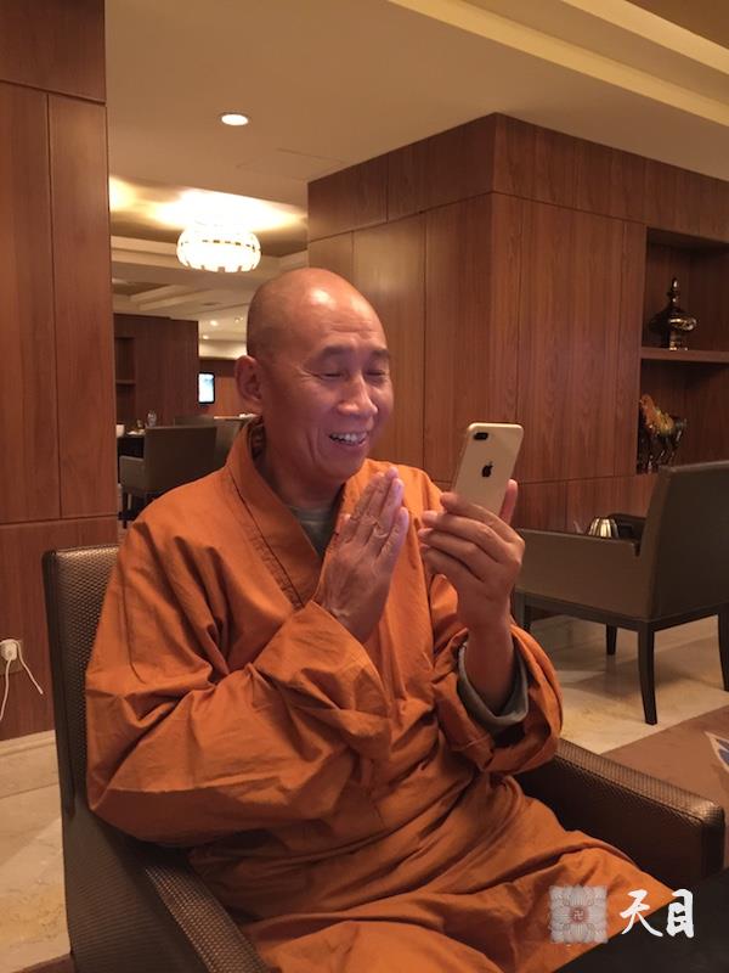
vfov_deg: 61.7
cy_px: 486
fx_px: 814
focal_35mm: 29
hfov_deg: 48.2
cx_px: 364
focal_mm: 4.15
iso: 160
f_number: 2.2
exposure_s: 1/4
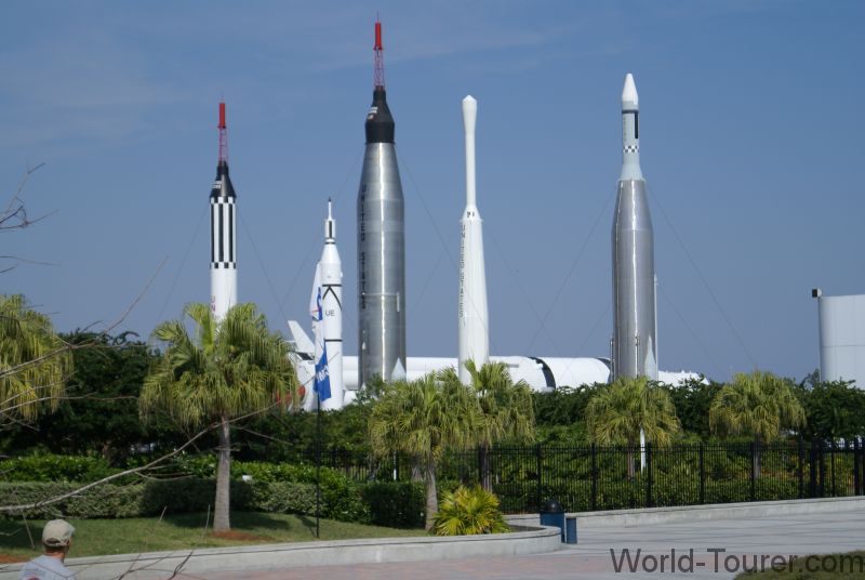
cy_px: 290
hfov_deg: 19.4
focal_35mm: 105
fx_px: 2527
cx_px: 432
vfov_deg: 13.1
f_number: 5.6
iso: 100
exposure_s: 1/1000
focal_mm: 70
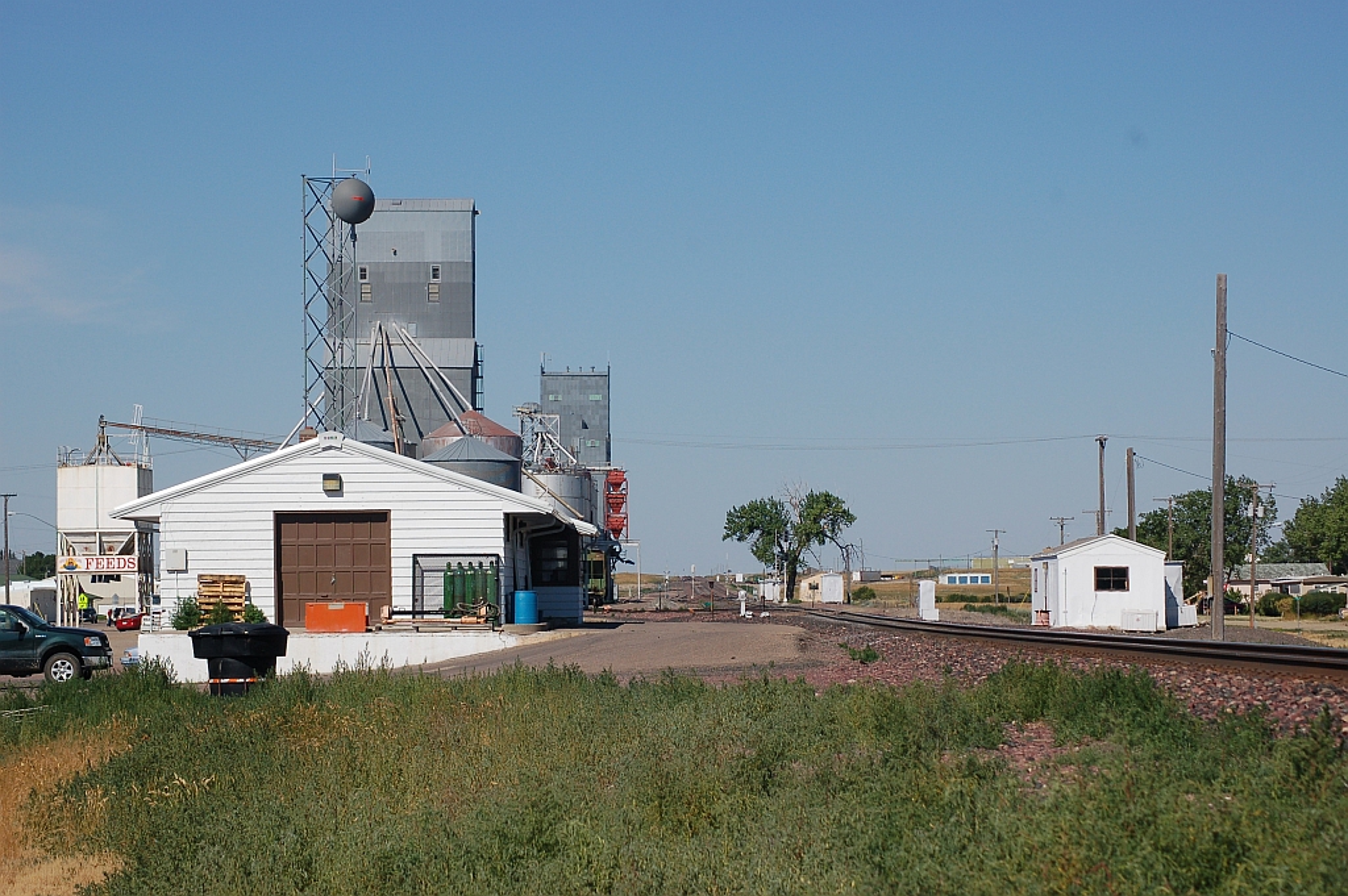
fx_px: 3928
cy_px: 448
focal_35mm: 105
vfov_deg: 13.0
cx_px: 674
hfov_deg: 19.5
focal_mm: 70
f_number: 8
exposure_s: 1/1000
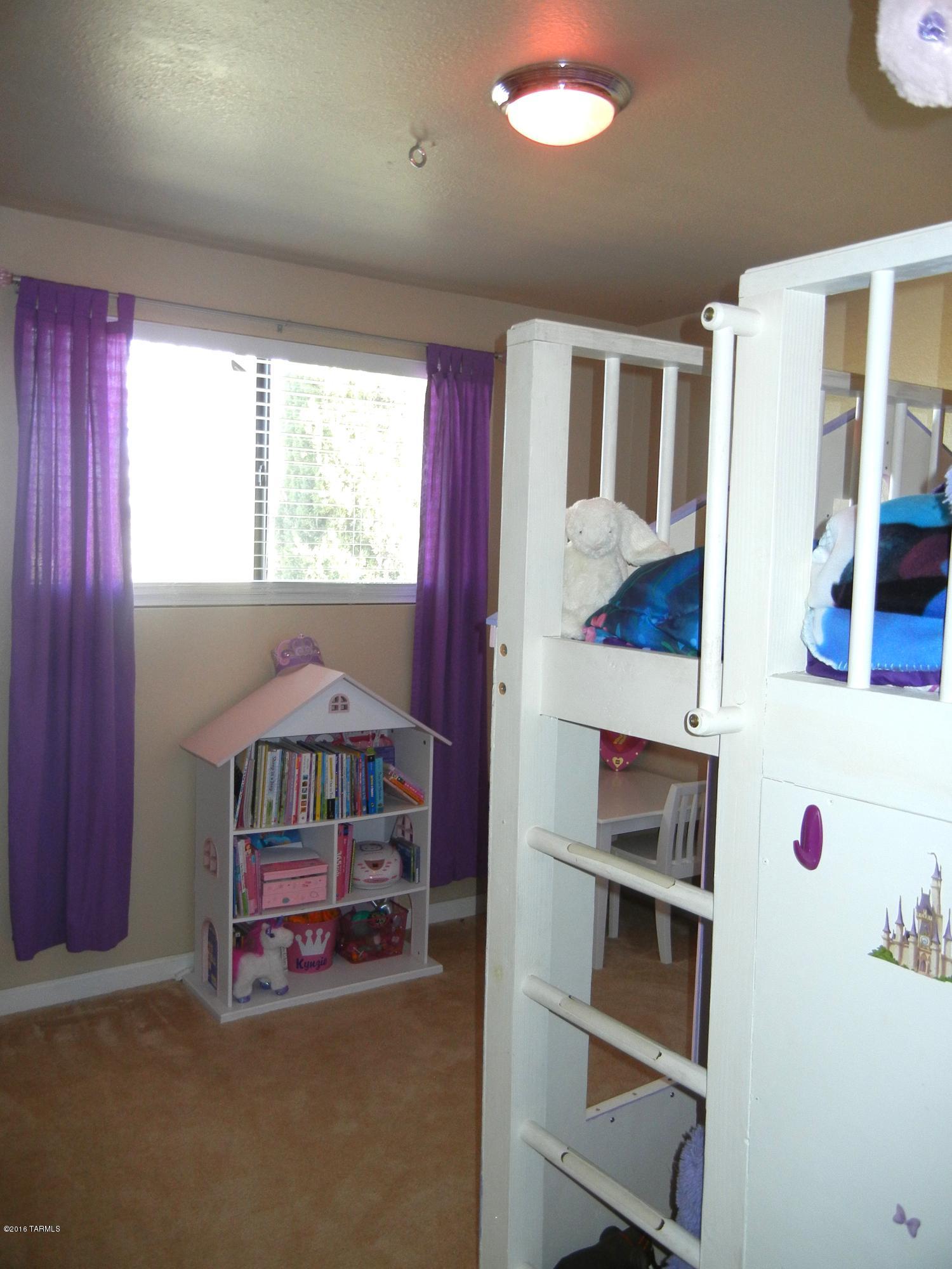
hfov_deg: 46.8
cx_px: 476
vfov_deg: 60.0
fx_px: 1100
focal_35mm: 30
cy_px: 634
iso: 200
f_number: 3.5
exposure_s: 1/30
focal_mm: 5.4
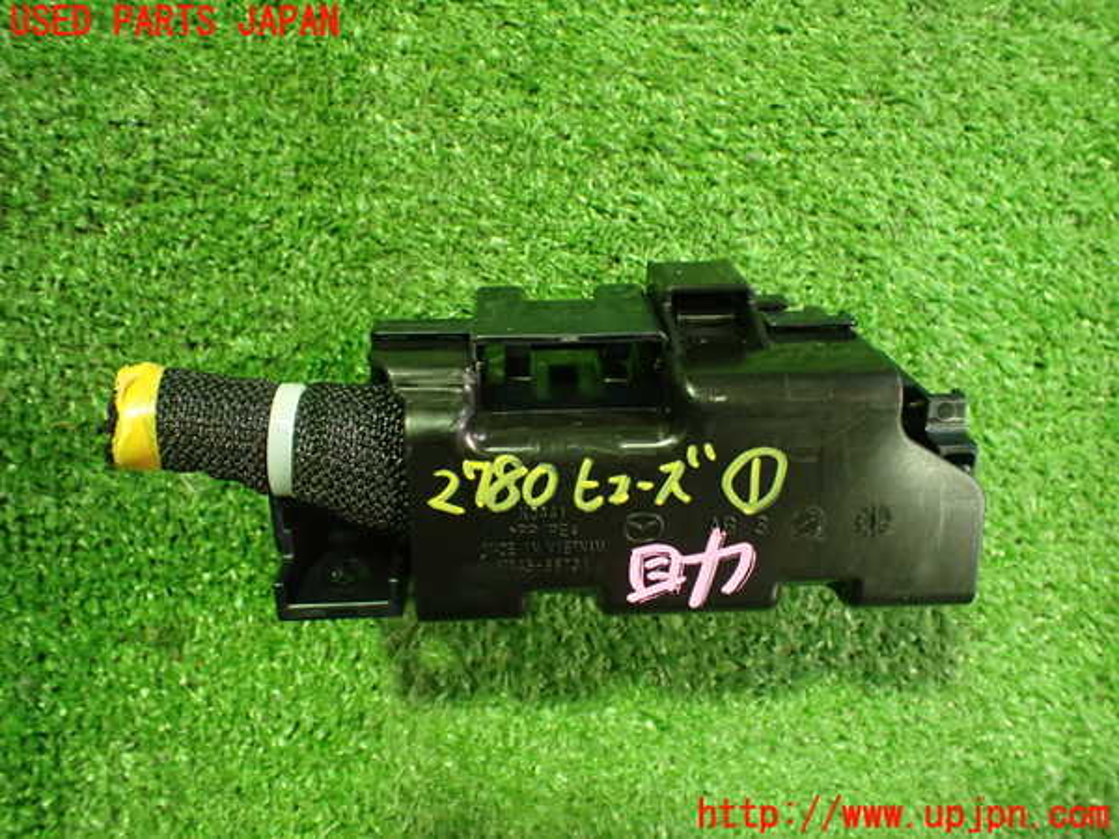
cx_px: 560
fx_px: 970
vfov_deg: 46.8
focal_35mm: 30
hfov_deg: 60.0
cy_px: 420
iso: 1000
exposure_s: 1/30
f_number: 2.3
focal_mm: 5.4
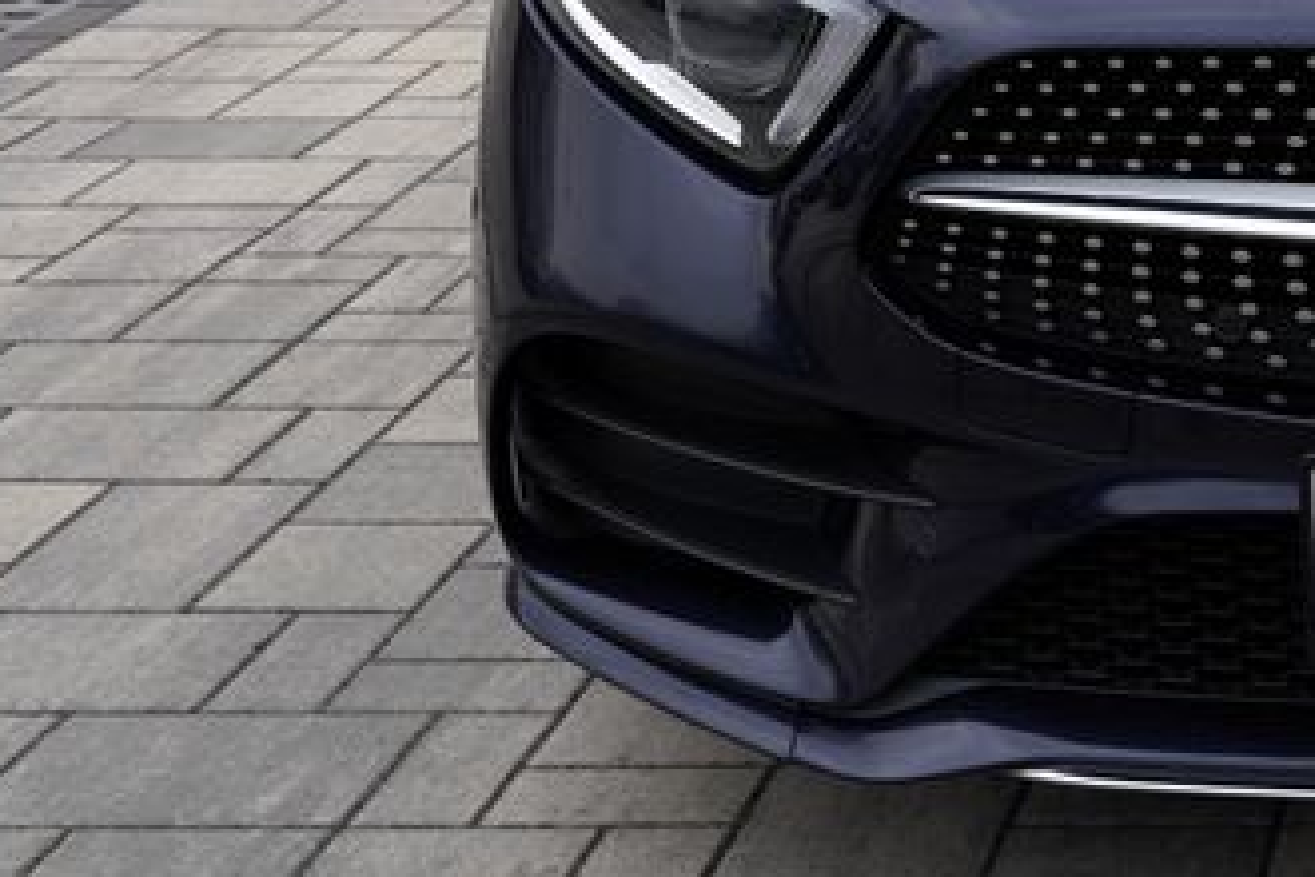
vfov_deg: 14.7
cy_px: -173
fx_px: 3287
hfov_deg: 20.5
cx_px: 1733
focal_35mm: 90
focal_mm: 29
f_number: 5.6
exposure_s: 1/125
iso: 100
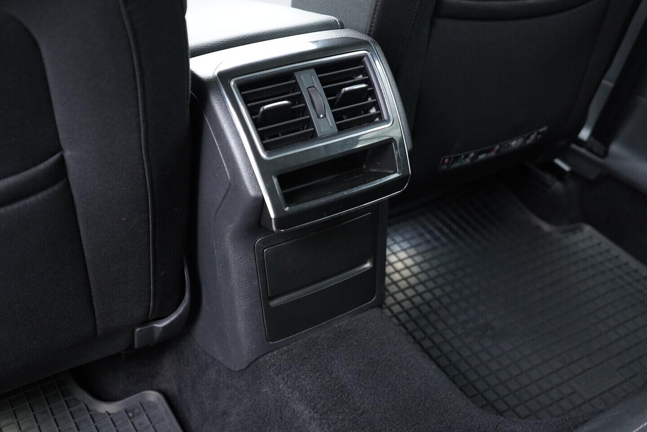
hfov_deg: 53.1
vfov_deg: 36.9
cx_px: 324
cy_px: 216
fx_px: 647
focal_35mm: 36
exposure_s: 1/40
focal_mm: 24
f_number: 2.8
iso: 1600
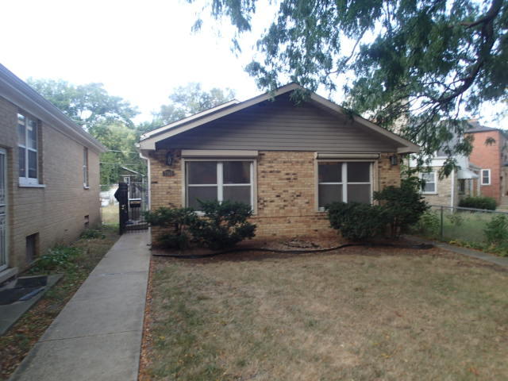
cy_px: 190
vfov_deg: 54.9
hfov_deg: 69.4
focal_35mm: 25
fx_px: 367
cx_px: 254
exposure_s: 1/80
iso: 100
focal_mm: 4.5
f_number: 2.8
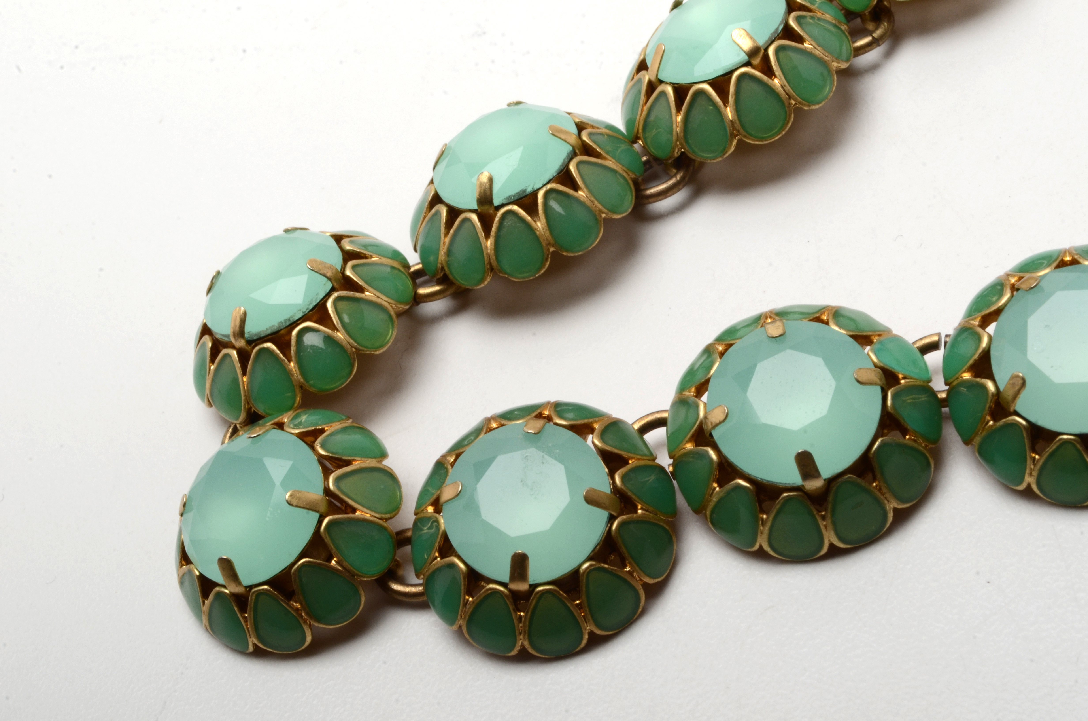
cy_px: 360
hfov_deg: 24.7
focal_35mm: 82
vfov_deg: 16.5
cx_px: 544
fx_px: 2488
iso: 160
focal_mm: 55
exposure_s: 1/125
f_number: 29
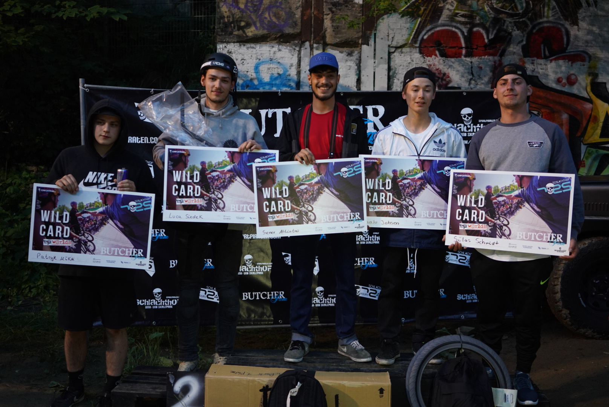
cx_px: 304
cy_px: 204
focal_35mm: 35
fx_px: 592
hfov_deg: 54.4
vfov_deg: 37.9
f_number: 2.8
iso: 2500
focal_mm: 35
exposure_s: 1/100
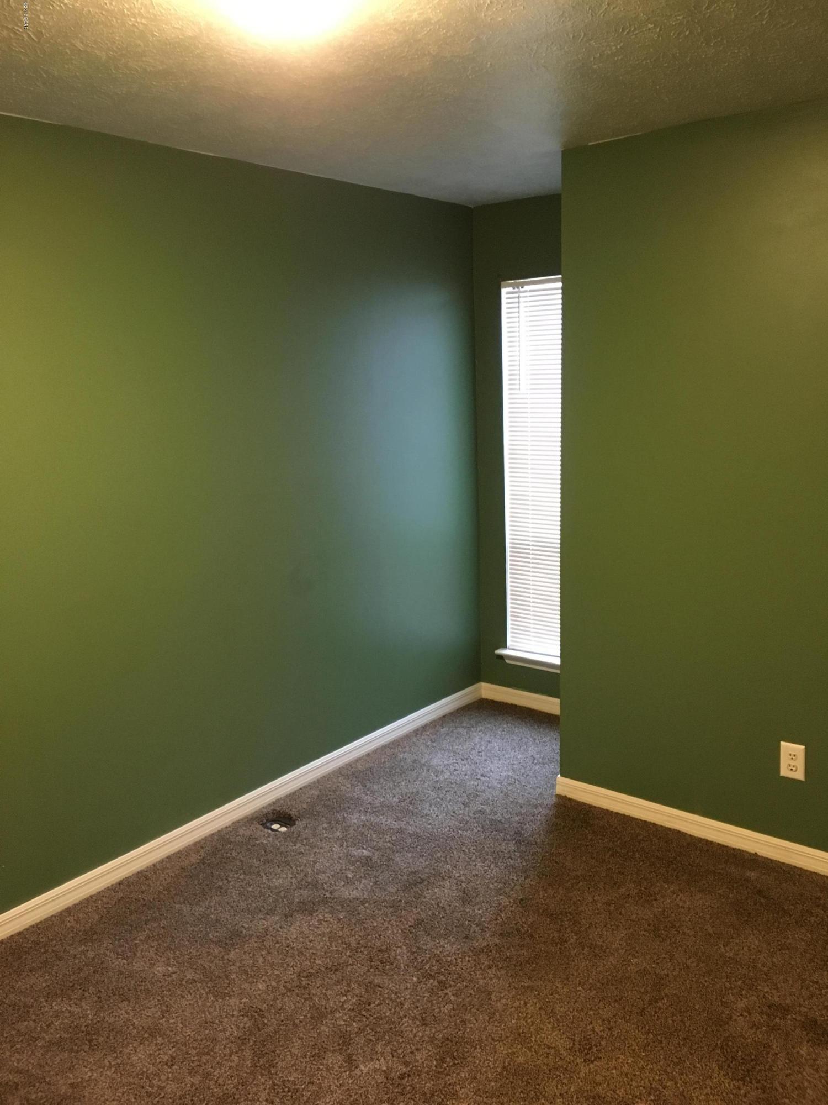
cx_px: 414
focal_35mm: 29
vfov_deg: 61.7
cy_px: 552
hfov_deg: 48.2
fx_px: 925
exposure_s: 1/15
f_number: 2.2
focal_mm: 4.15
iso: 200
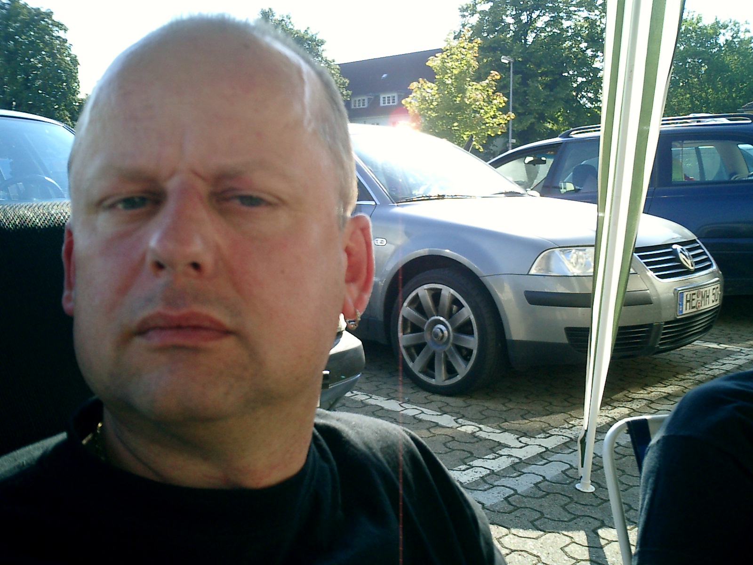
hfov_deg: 51.4
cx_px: 376
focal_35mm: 36
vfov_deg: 39.7
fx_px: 783
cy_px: 282
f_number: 3.2
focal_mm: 7.5
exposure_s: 1/500
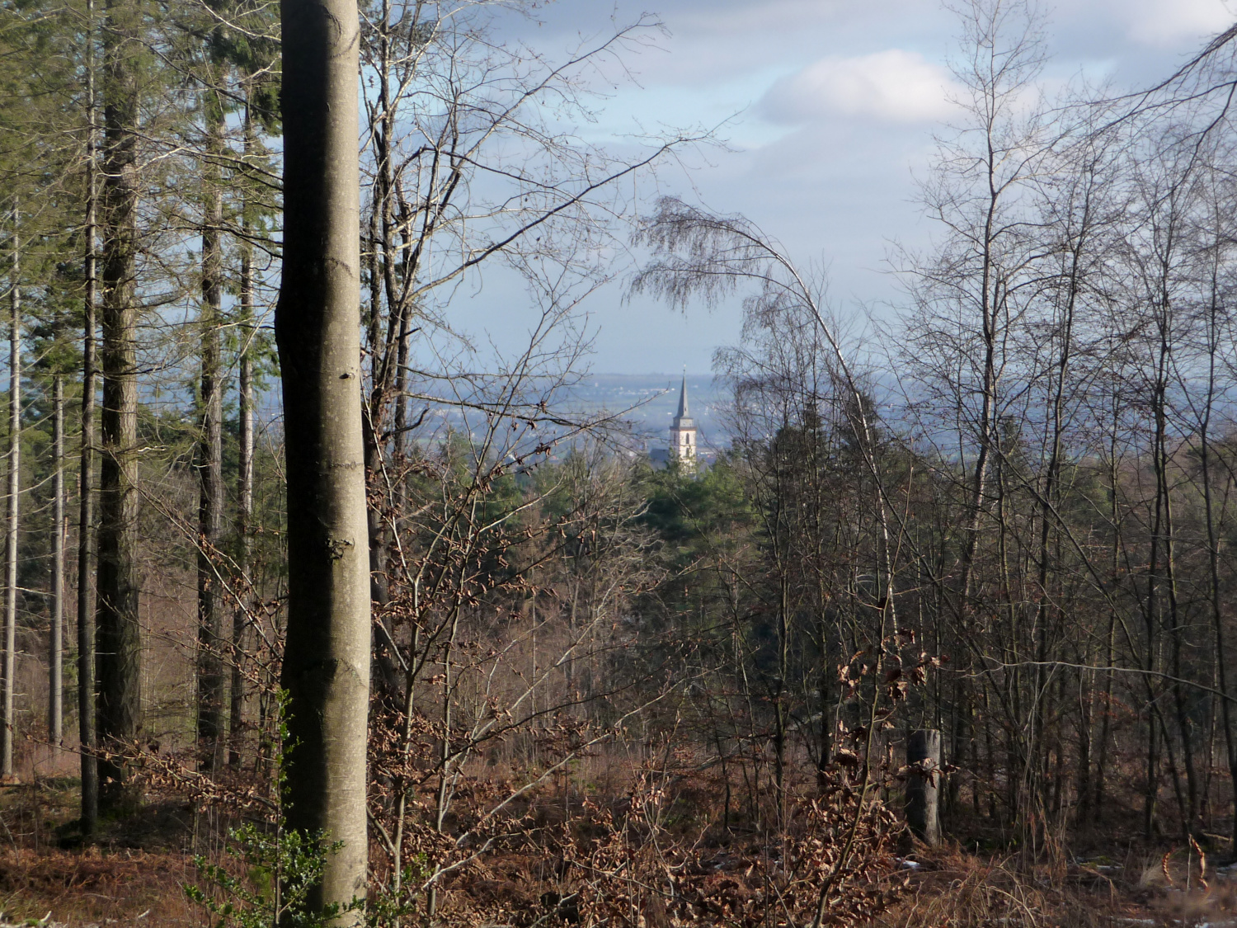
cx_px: 618
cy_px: 464
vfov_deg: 13.2
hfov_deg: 17.6
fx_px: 4002
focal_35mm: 112
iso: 160
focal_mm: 19.1
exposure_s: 1/400
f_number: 4.7
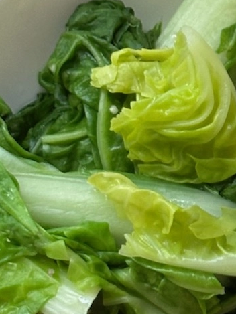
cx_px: 265
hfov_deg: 11.2
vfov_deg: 14.7
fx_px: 1190
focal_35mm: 131
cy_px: 335
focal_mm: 6.9
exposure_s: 1/60
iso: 250
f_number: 1.8
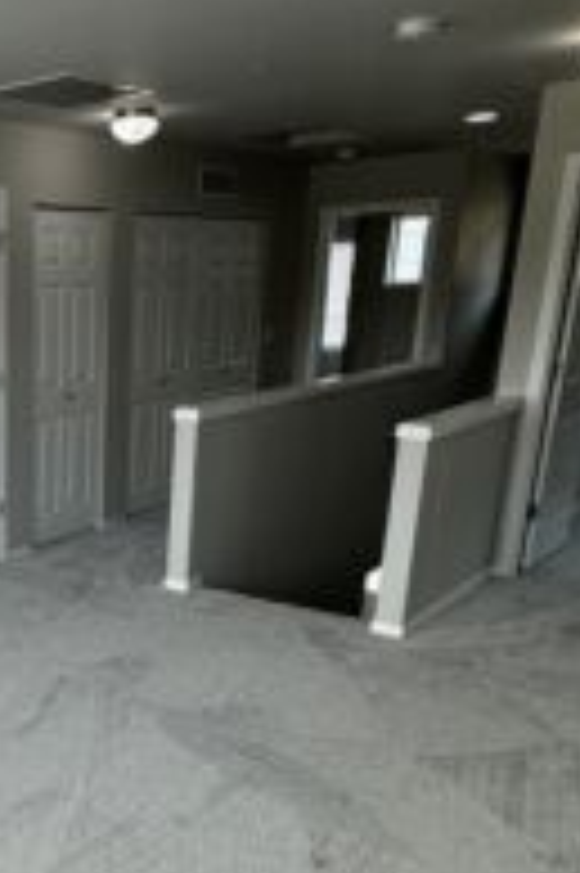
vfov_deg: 47.5
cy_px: 596
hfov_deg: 29.5
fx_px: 968
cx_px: -85
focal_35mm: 40
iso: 64
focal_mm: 2.22
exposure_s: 1/120
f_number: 2.2
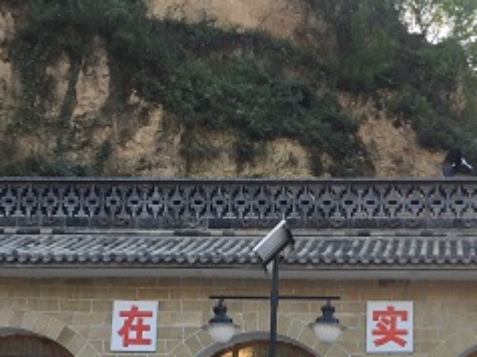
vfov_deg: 20.7
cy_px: 405
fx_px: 922
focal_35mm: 67
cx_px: 383
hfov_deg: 28.4
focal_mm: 4.15
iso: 32
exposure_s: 1/169
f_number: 2.2
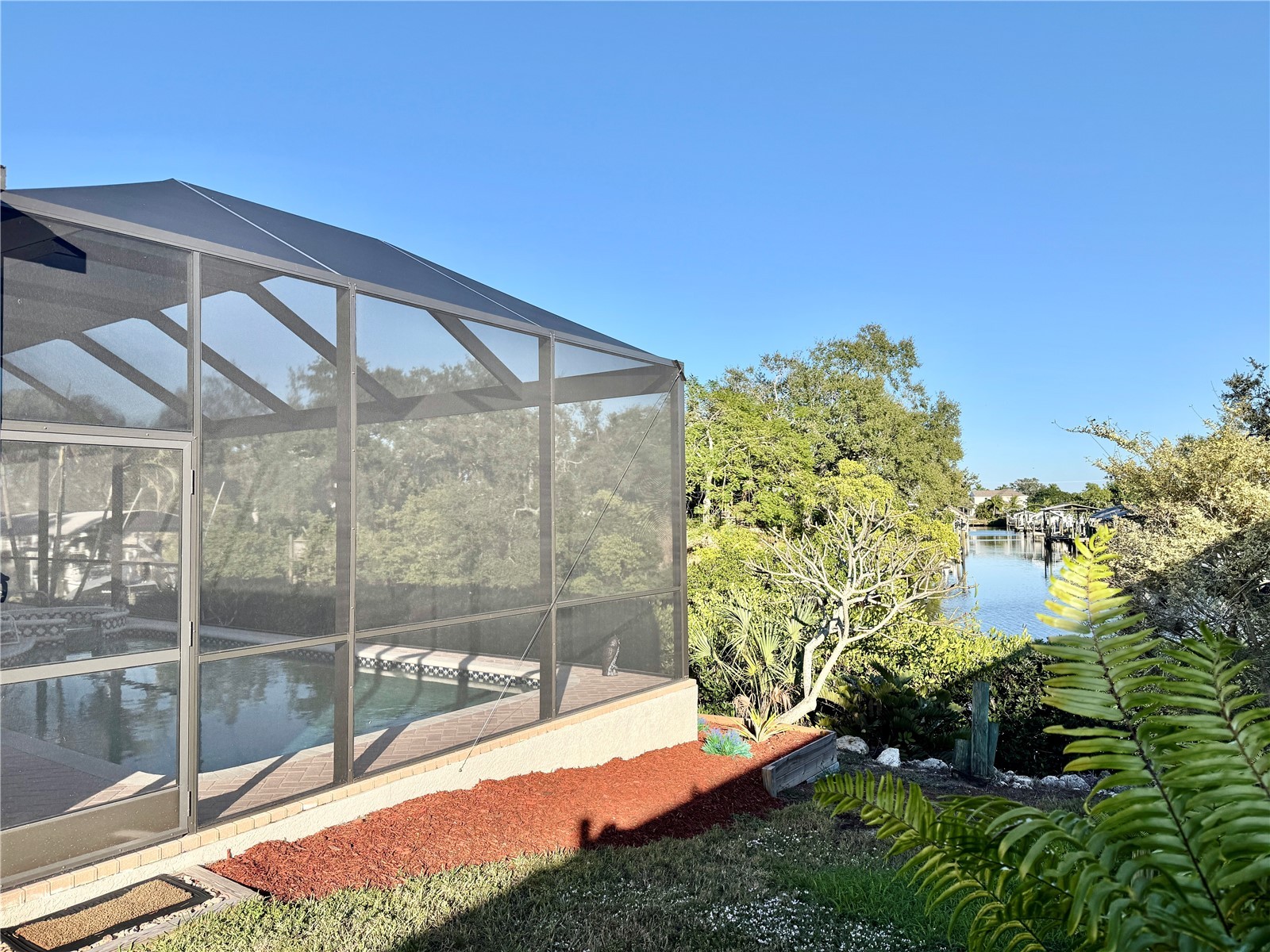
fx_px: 881
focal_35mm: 24
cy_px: 476
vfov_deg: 56.8
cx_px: 635
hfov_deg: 71.6
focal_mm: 6.76
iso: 80
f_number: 1.78
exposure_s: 1/3413
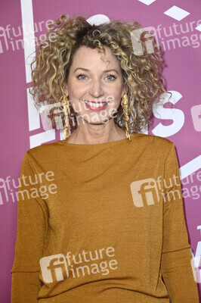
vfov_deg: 22.2
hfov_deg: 14.8
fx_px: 772
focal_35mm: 92
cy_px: 152
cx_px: 100
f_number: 5.6
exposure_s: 1/250
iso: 640
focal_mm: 92
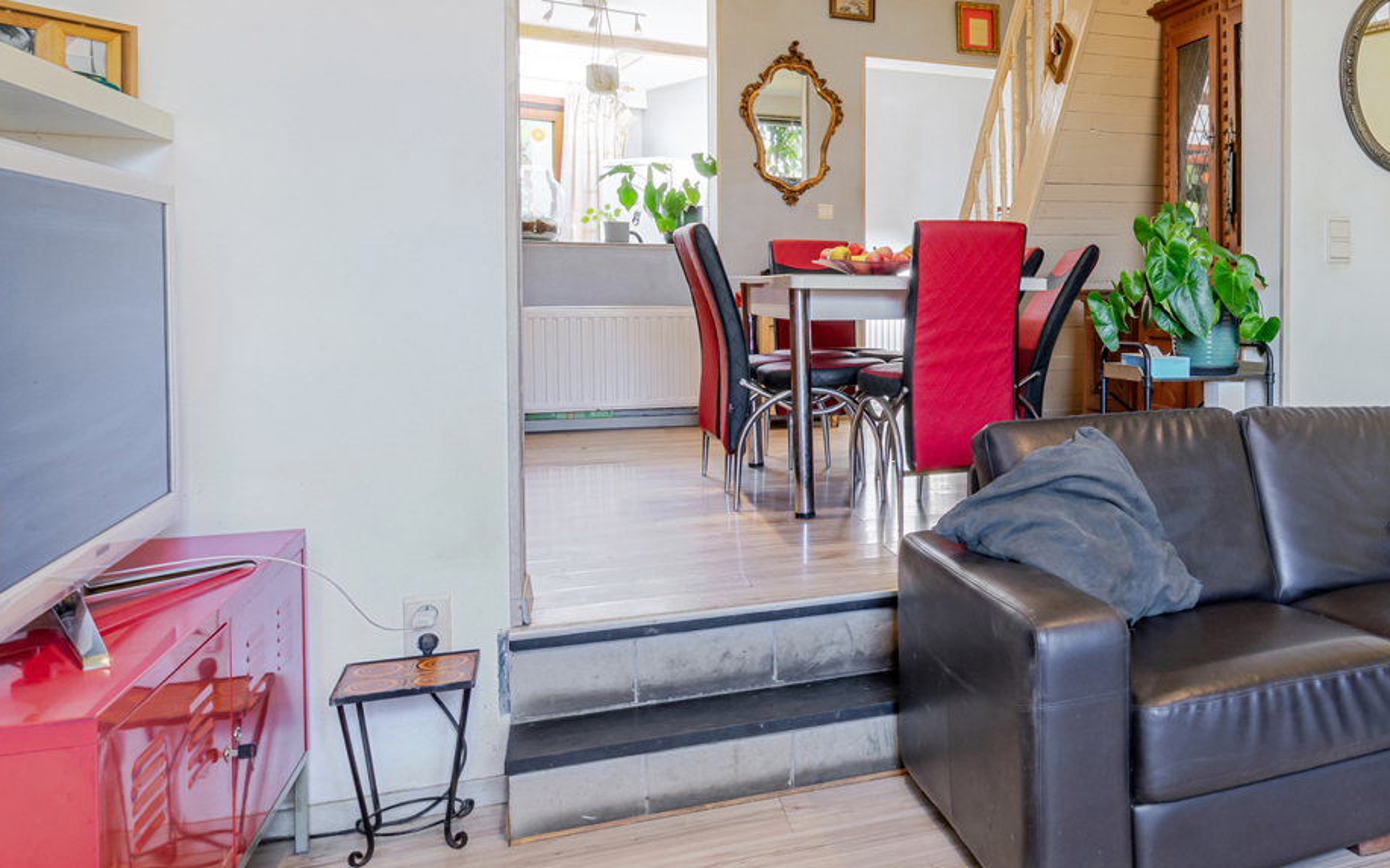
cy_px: 335
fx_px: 1212
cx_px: 1301
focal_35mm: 32
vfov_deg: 39.2
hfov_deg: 51.2
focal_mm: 16
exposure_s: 1/25
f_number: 11
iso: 250
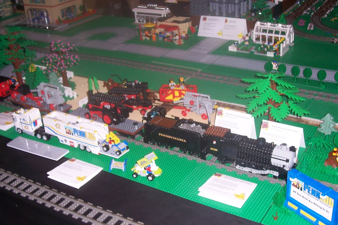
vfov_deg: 30.5
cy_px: 102
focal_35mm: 44
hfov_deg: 44.5
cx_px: 169
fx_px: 413
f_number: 3
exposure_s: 1/60
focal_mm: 7
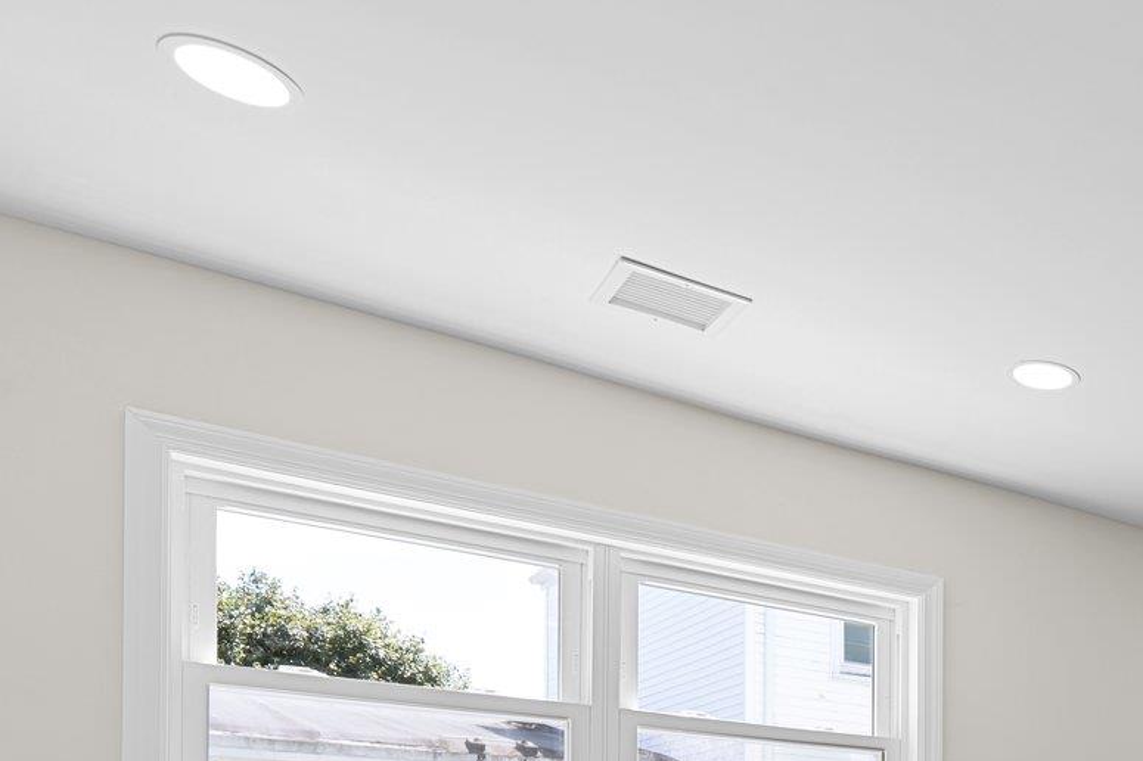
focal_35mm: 37
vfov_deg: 30.3
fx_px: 1174
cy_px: 922
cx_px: 1286
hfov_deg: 40.7
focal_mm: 14
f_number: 10
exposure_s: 1/3
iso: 250
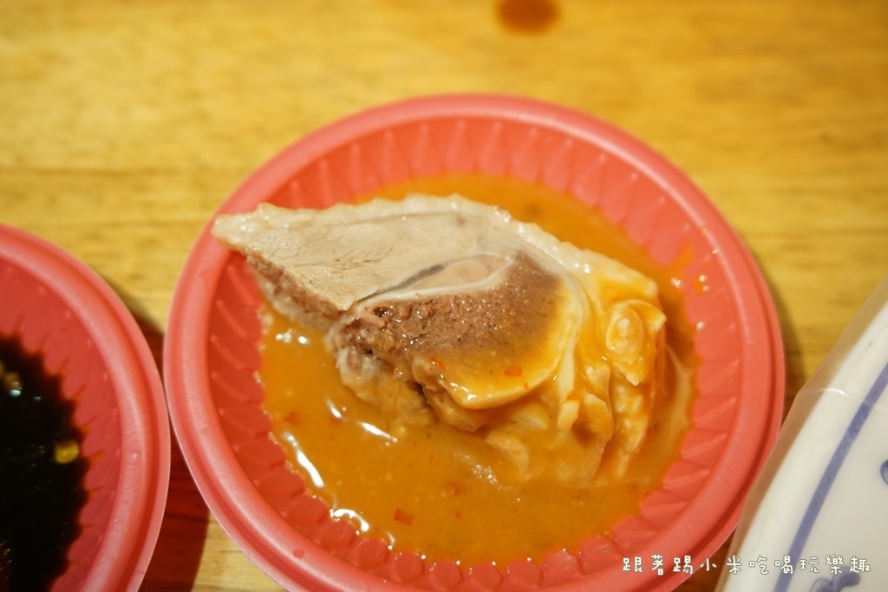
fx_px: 1036
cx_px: 444
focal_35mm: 42
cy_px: 296
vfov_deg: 31.9
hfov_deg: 46.4
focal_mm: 28
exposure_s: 1/60
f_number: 4.5
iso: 800
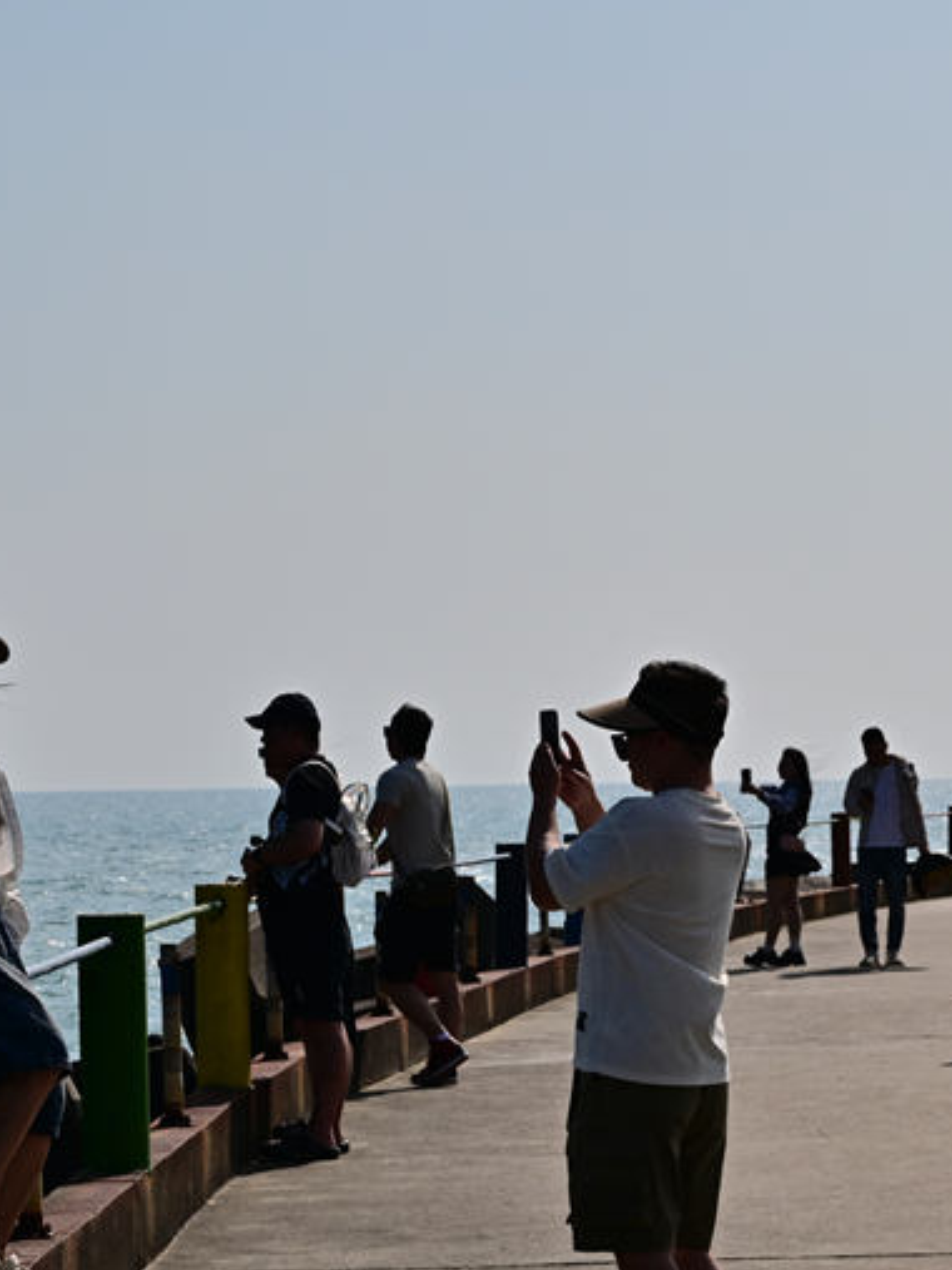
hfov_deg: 11.9
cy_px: 912
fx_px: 4512
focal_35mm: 123
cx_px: 1010
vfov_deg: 16.0
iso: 100
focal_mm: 54
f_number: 10
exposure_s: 1/400
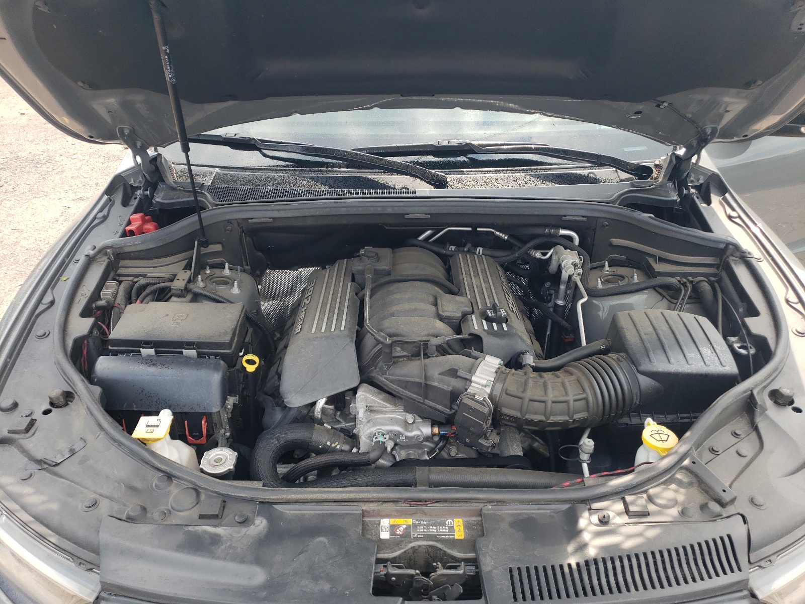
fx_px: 605
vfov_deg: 53.1
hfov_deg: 67.3
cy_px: 302
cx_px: 402
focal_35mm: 26
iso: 50
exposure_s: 1/476
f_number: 1.5
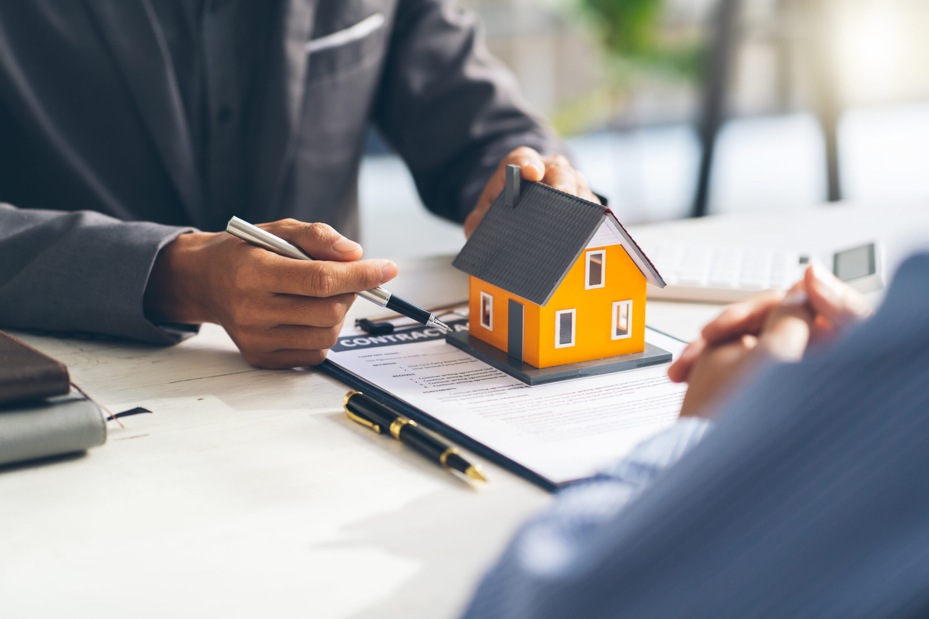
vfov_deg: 16.1
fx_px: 2193
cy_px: 310
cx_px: 464
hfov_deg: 23.9
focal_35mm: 85
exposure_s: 1/100
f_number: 2.8
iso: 160
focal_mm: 85
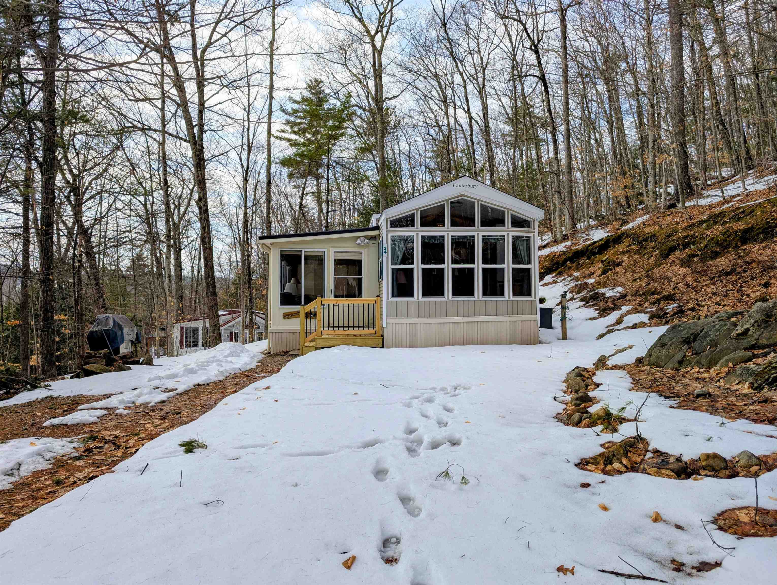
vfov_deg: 56.9
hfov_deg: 71.5
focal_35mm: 24
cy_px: 292
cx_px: 388
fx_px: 539
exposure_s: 1/1066
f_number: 1.68
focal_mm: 6.9
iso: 19
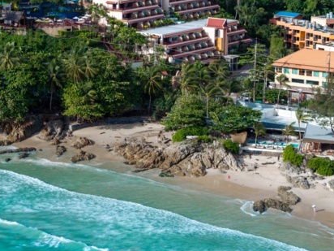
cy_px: 48
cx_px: 45
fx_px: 1312
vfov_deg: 10.9
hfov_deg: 14.4
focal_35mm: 136
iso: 120
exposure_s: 1/2000
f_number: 2.8
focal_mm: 19.35
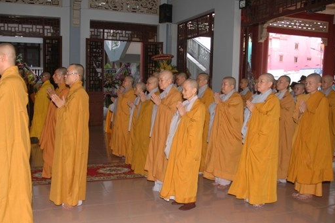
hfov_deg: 55.5
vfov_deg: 38.7
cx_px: 136
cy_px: 129
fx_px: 316
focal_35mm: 34
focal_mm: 18
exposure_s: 1/60
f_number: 4
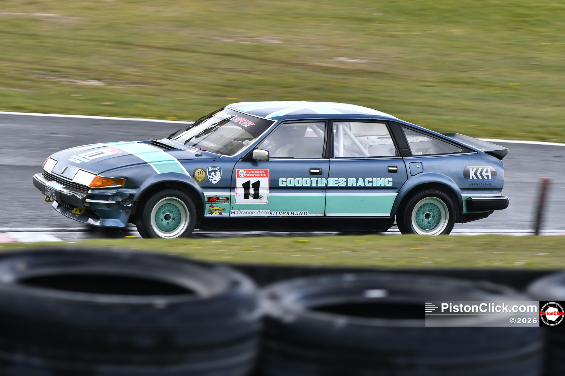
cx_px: 282
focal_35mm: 278
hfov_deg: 7.4
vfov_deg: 5.0
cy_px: 188
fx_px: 4355
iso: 250
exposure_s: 1/200
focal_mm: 185
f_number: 5.6
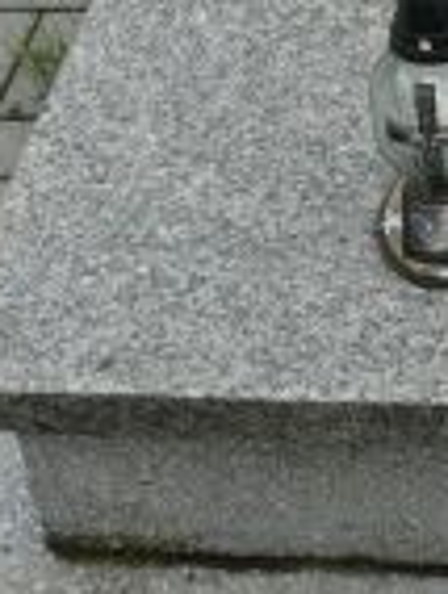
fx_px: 2030
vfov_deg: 16.1
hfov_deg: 12.4
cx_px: 448
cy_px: -100
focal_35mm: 118
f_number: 4
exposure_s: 1/160
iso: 100
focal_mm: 7.4
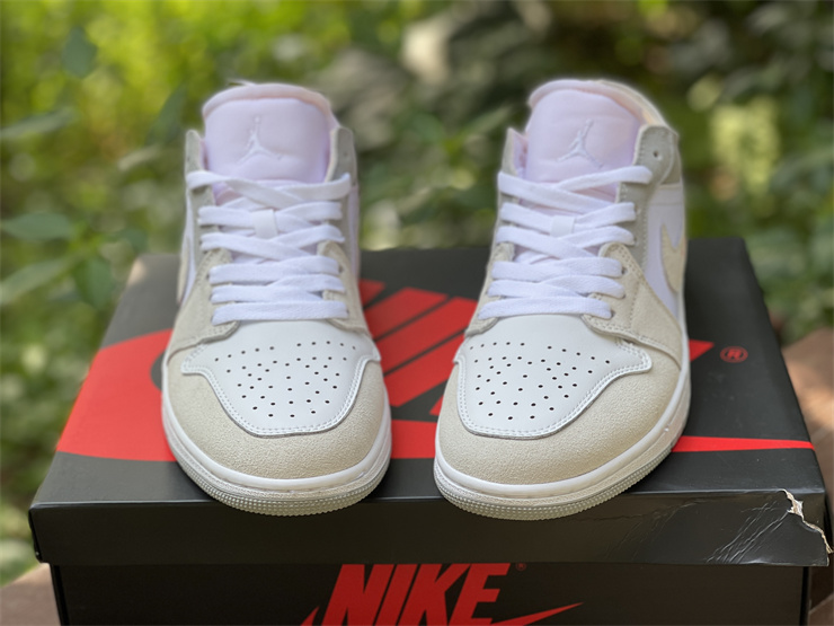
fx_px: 1542
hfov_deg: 30.3
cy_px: 313
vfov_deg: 22.9
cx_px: 417
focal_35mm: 64
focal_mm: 7.5
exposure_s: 1/121
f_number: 2.2
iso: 32
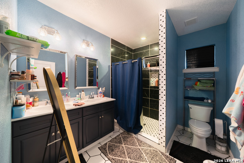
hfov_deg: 112.6
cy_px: 82
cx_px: 122
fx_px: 81
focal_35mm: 12
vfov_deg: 90.0
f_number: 8
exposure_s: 1/20
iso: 125
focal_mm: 12
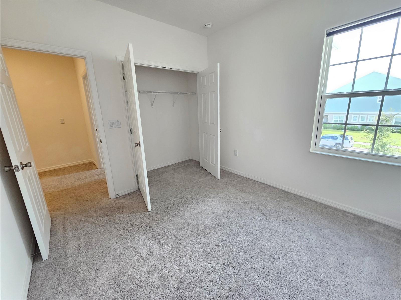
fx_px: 151
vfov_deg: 89.9
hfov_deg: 106.2
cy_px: 150
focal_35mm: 13
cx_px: 200
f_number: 2.2
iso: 250
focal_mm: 2.2
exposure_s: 1/100
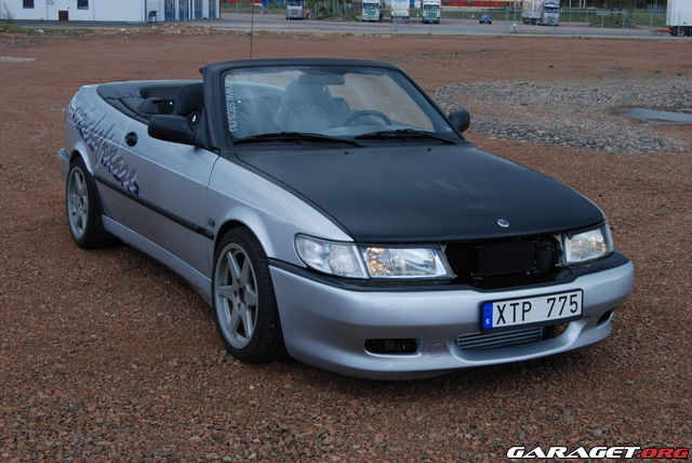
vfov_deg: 23.8
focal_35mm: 57
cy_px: 232
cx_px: 346
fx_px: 1097
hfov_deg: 35.0
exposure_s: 1/50
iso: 100
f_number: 13
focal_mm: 38
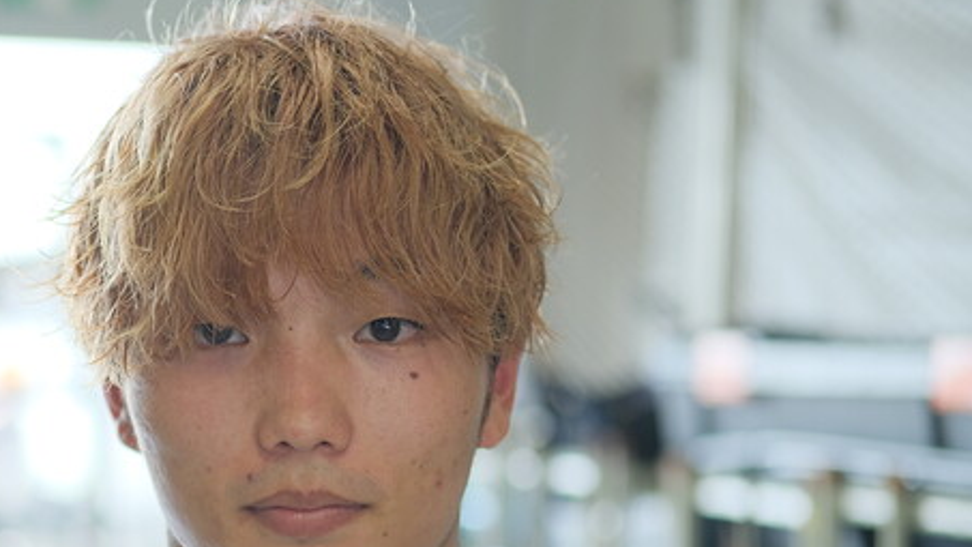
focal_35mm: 125
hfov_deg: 17.1
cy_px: 502
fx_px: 3222
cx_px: 277
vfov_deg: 9.7
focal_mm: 50
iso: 640
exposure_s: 1/250
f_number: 2
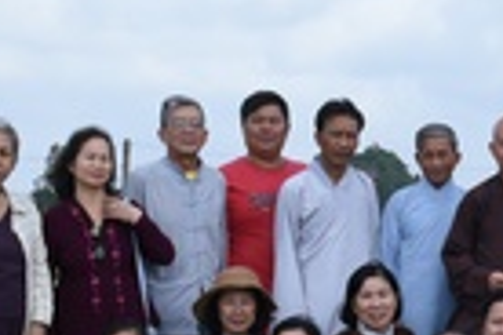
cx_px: 762
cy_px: 160
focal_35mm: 141
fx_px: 1970
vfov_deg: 9.7
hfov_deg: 13.7
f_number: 11
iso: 200
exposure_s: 1/125
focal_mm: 30
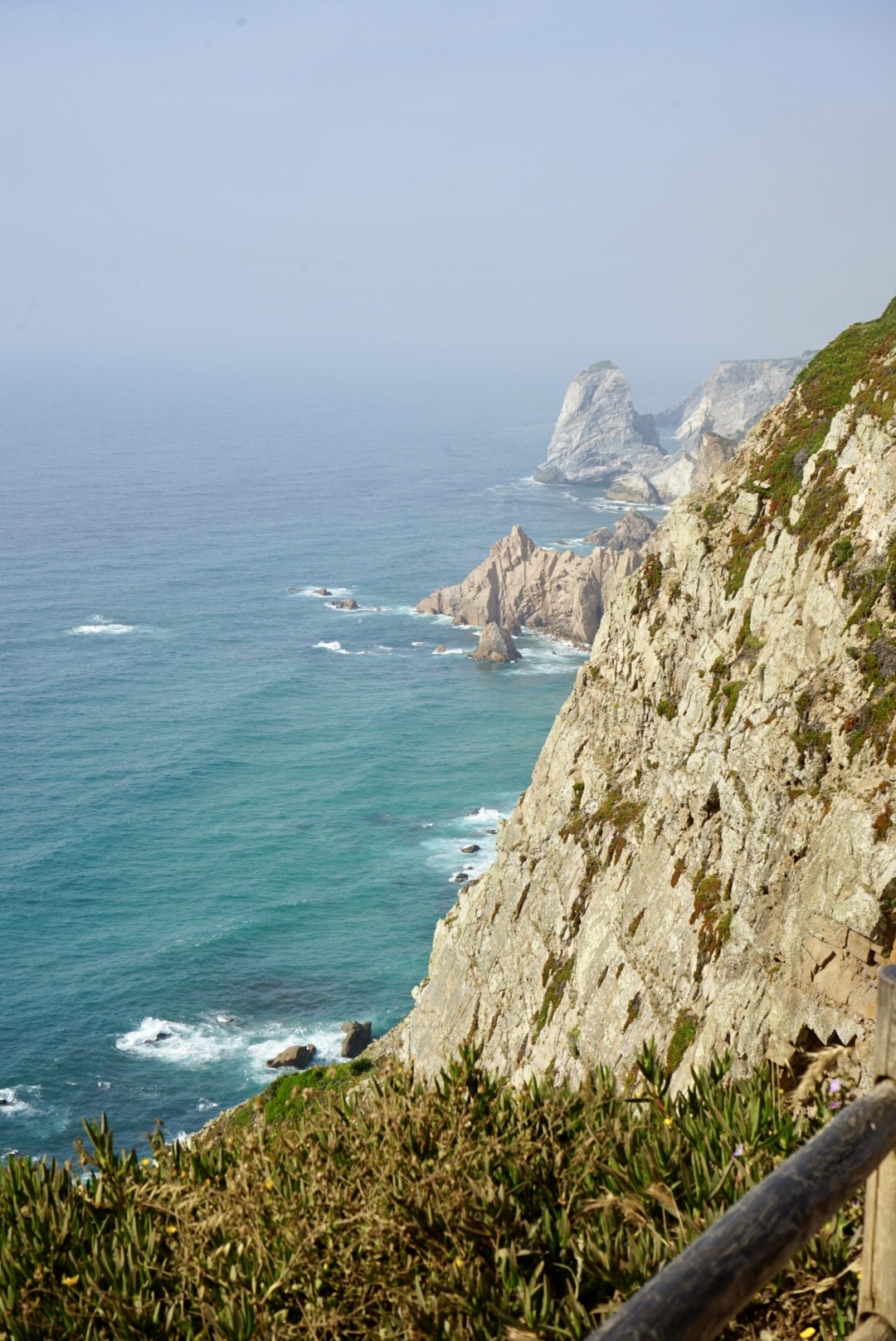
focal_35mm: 50
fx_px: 1863
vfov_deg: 39.6
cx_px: 448
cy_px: 670
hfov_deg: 27.0
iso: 100
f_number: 11
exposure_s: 1/160
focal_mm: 50
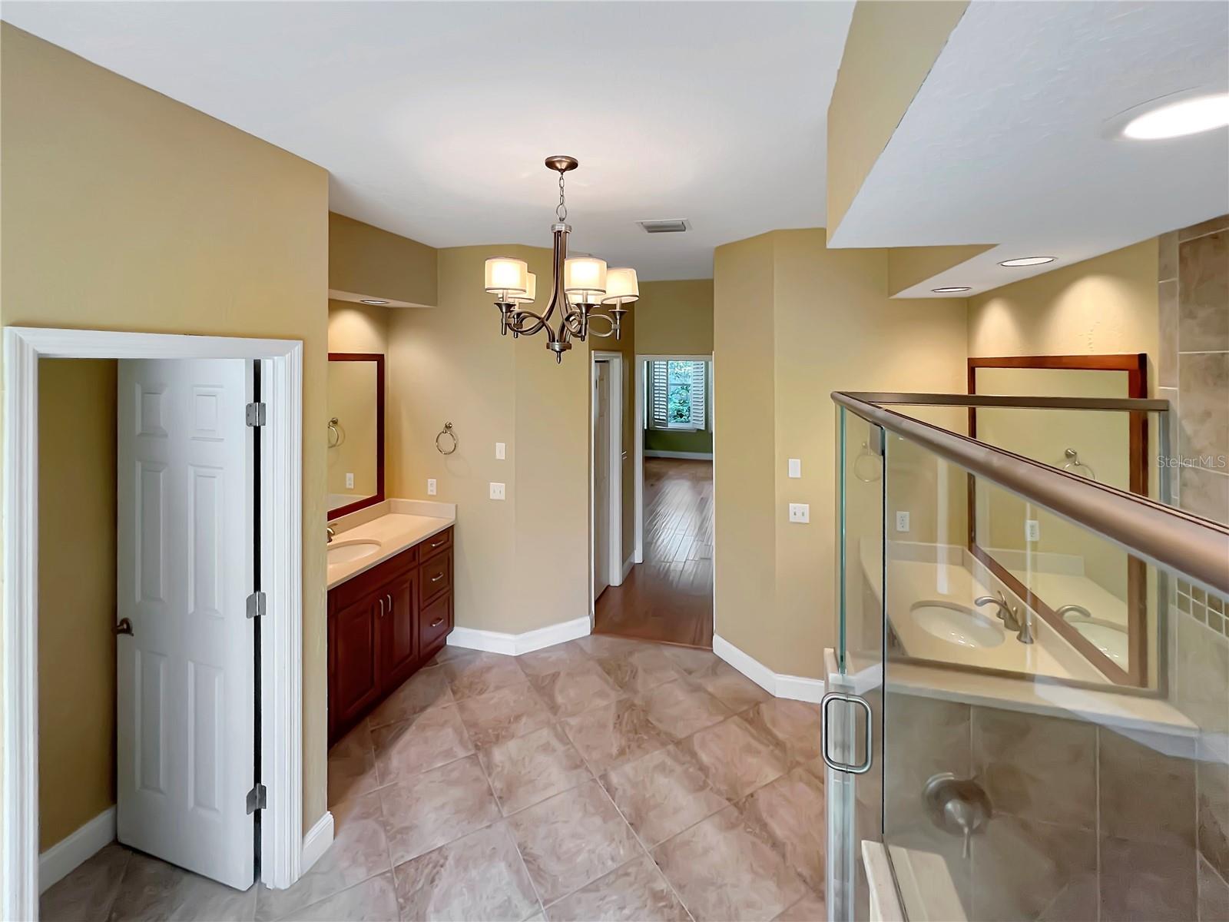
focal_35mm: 13
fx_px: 462
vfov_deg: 89.9
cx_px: 614
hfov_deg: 106.2
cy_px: 461
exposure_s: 1/120
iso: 200
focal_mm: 1.57
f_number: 1.8
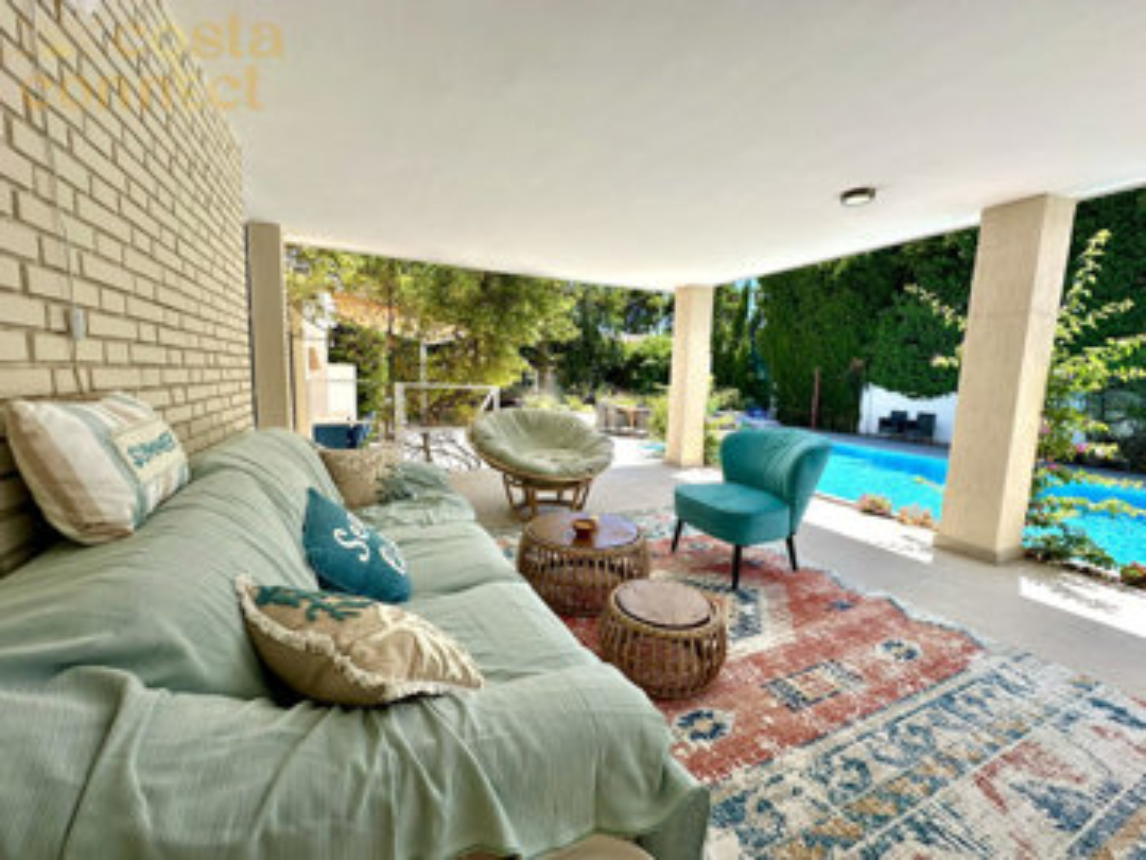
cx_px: 573
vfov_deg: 85.7
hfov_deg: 102.1
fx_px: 463
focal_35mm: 14
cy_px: 430
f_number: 2.2
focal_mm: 2.22
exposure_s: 1/801
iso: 50
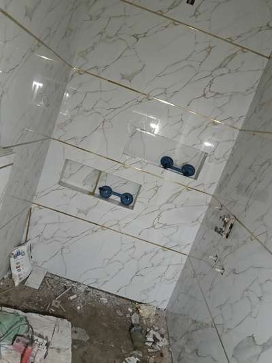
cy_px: 182
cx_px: 136
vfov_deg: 65.3
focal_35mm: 27
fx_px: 283
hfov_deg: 51.4
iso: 1250
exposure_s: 1/14.3
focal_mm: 3.98
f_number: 1.8
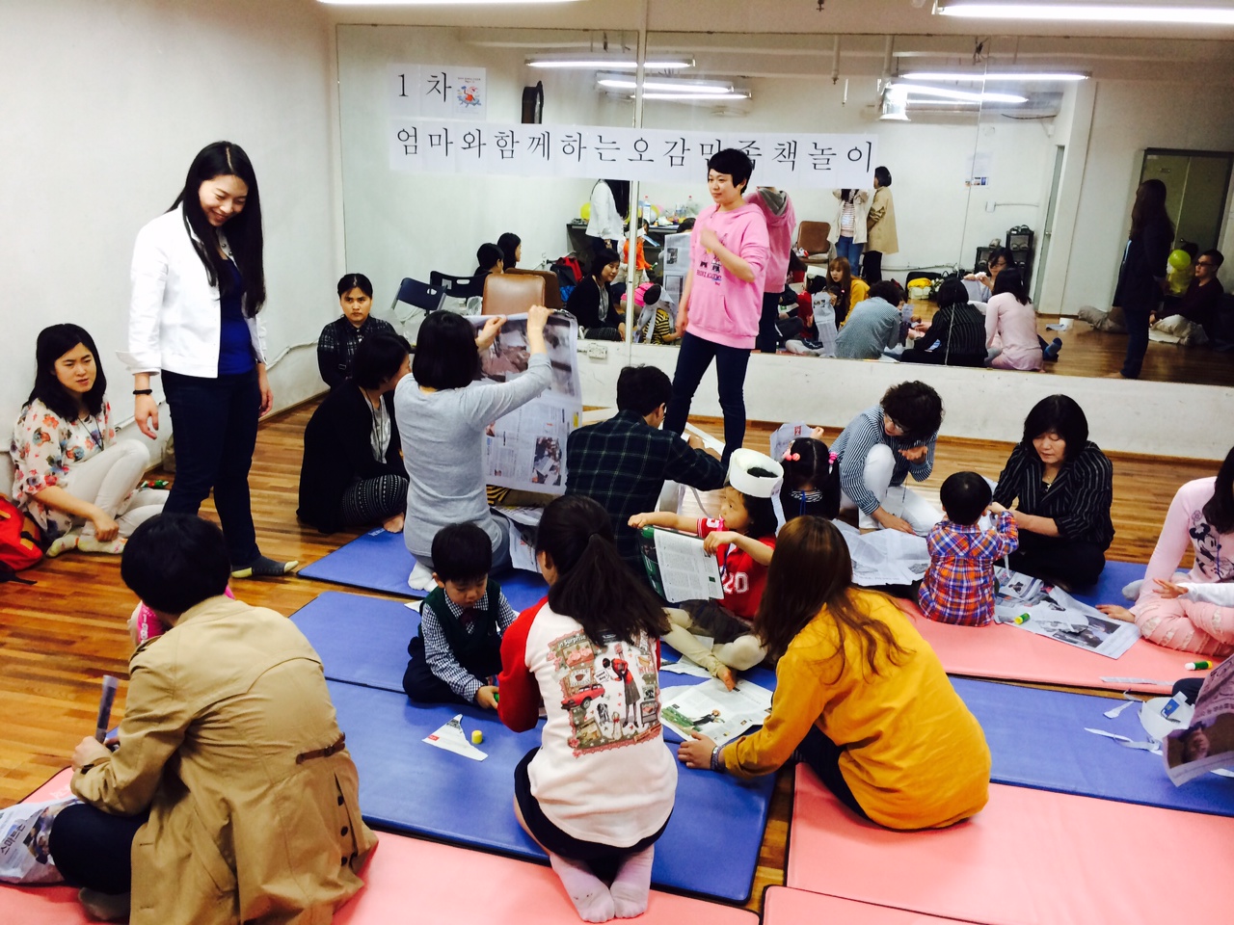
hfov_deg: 60.0
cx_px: 617
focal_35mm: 30
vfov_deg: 46.8
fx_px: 1069
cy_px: 462
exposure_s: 1/30
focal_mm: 4.12
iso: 80
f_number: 2.2
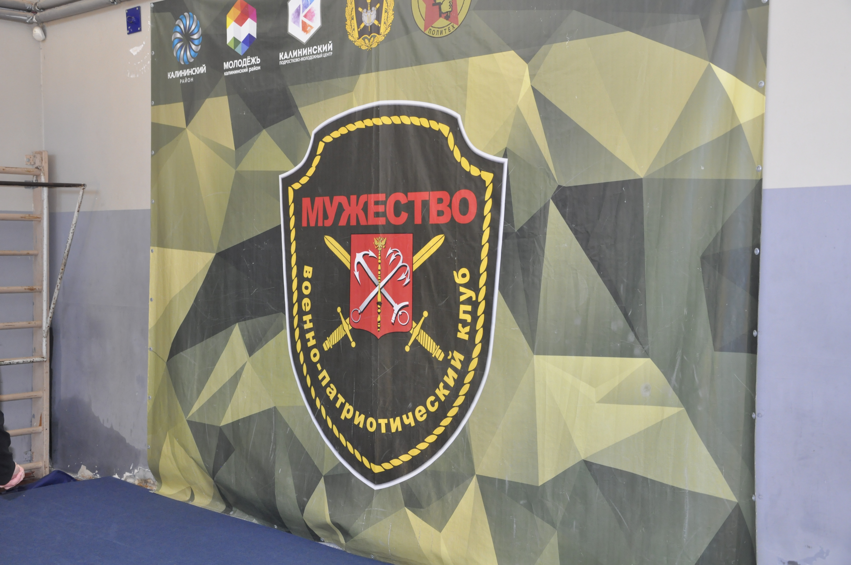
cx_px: 426
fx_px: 1133
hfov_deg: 41.2
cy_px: 282
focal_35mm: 48
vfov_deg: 28.0
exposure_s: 1/60
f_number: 4.2
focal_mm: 32
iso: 800
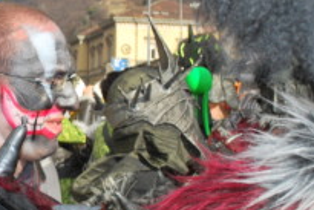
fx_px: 768
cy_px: 120
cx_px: 43
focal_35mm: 88
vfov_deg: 15.6
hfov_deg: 22.6
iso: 100
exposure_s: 1/200
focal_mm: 24
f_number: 8
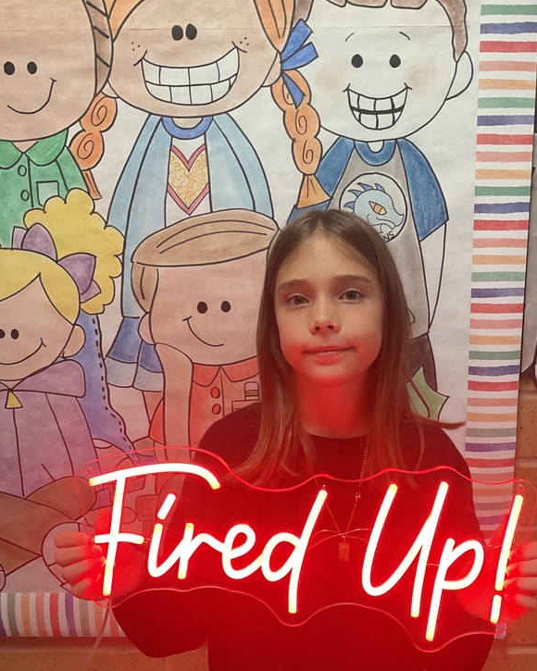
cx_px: 331
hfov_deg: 37.1
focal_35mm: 40
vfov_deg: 45.1
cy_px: 449
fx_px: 795
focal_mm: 3
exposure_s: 1/60
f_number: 1.8
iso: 125
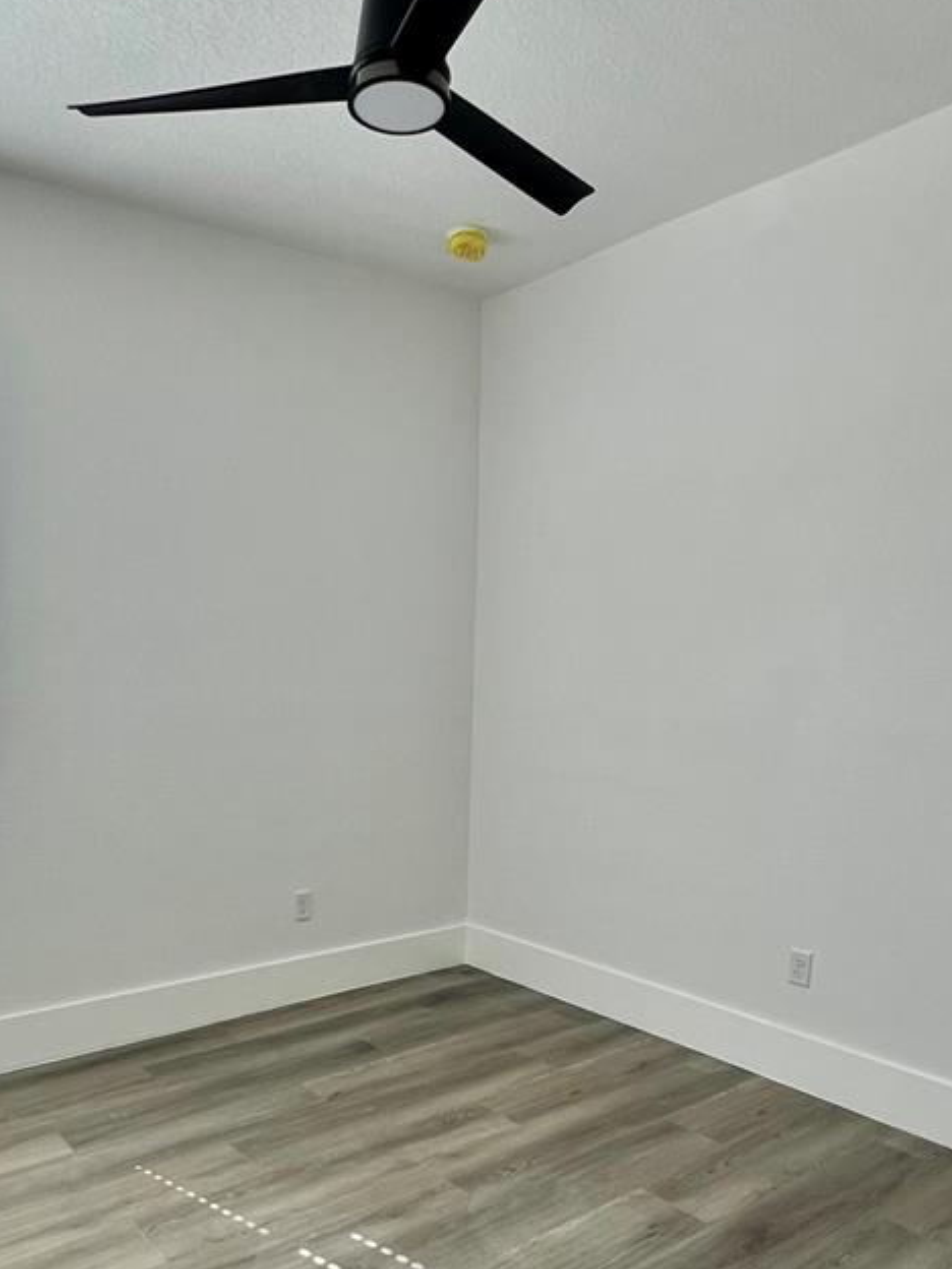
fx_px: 917
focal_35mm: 25
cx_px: 374
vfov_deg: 66.5
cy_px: 897
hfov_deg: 54.4
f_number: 1.8
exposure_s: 1/99
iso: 32
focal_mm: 1.57
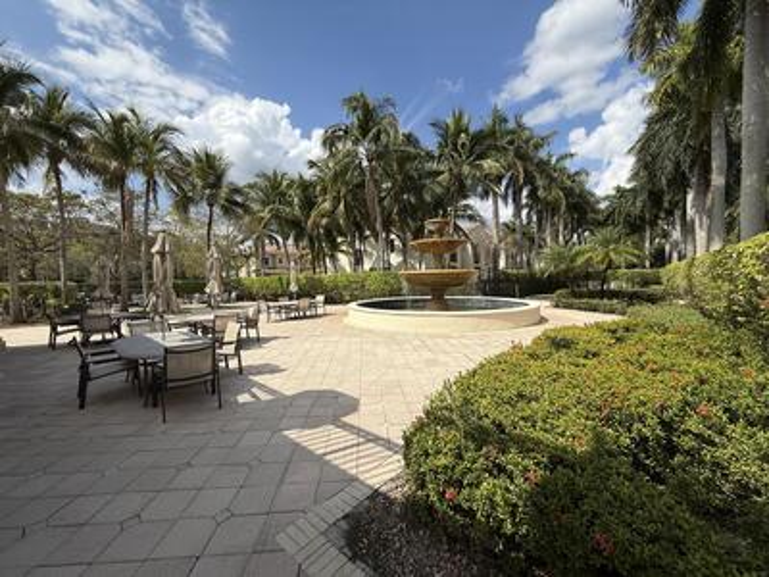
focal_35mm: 14
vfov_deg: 85.7
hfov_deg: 102.1
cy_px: 288
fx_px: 311
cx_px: 384
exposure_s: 1/3663
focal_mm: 2.22
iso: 50
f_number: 2.2
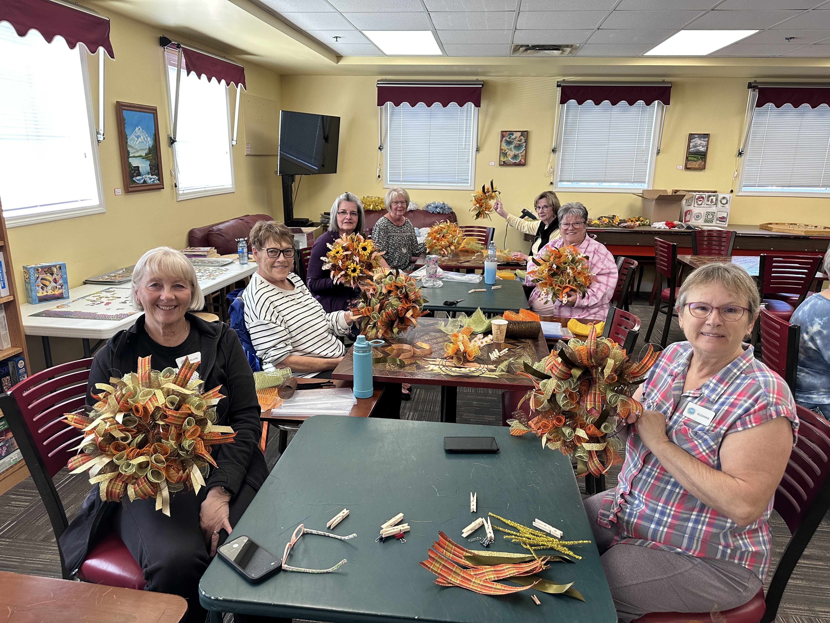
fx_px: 575
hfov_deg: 71.6
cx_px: 415
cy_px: 312
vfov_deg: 56.8
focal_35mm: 24
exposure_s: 1/120
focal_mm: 6.86
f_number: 1.78
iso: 160
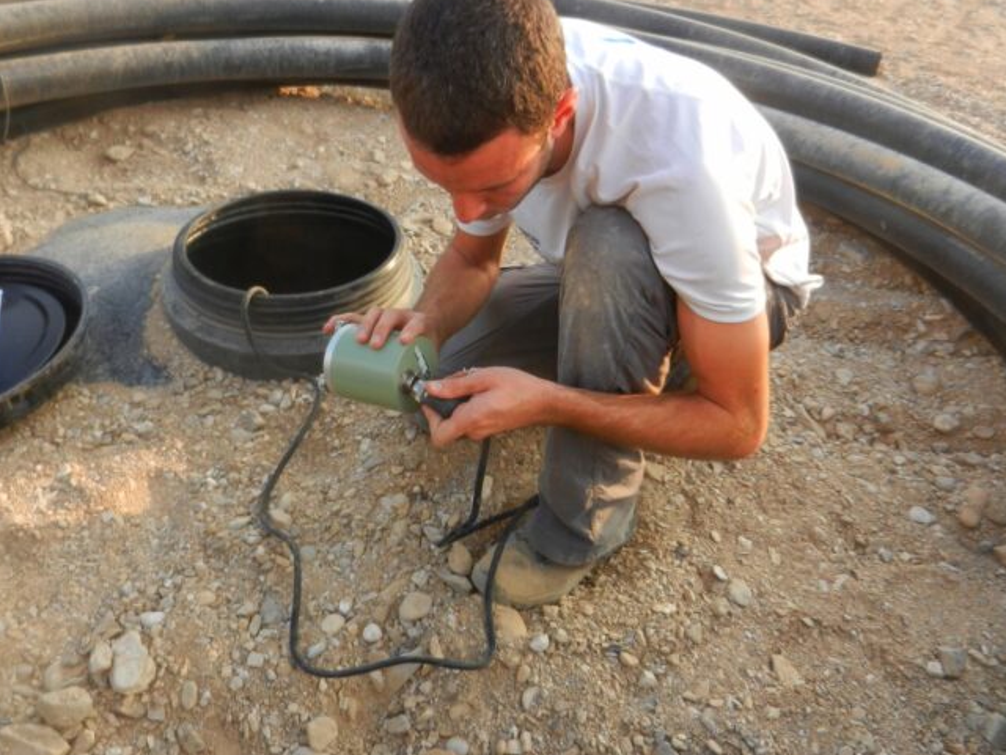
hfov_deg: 60.0
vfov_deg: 46.8
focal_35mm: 30
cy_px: 352
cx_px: 516
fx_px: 872
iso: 160
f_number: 3.5
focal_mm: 4.5
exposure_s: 1/320
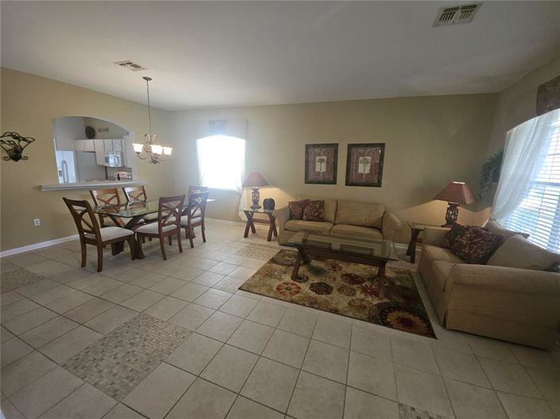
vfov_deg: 89.9
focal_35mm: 13
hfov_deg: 106.2
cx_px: 280
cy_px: 210
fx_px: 210
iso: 160
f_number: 2.2
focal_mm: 1.7
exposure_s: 1/60
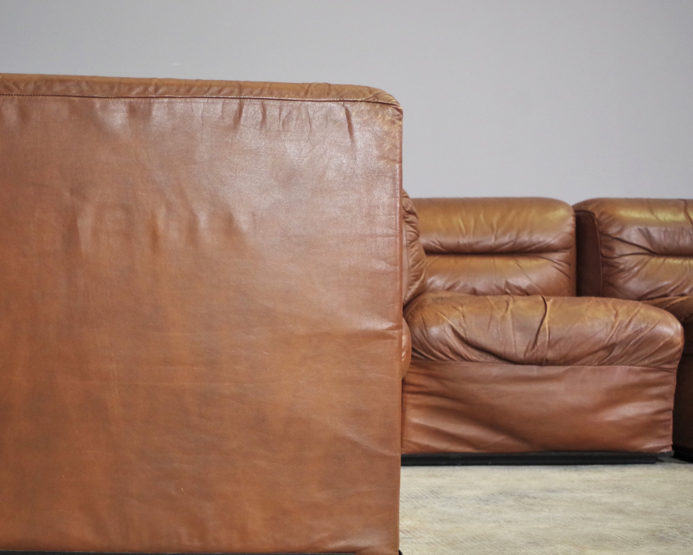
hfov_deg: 35.7
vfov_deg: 29.1
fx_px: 1066
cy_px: 300
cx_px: 237
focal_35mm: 52
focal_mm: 28.13
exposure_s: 1/60
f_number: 4
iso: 1600
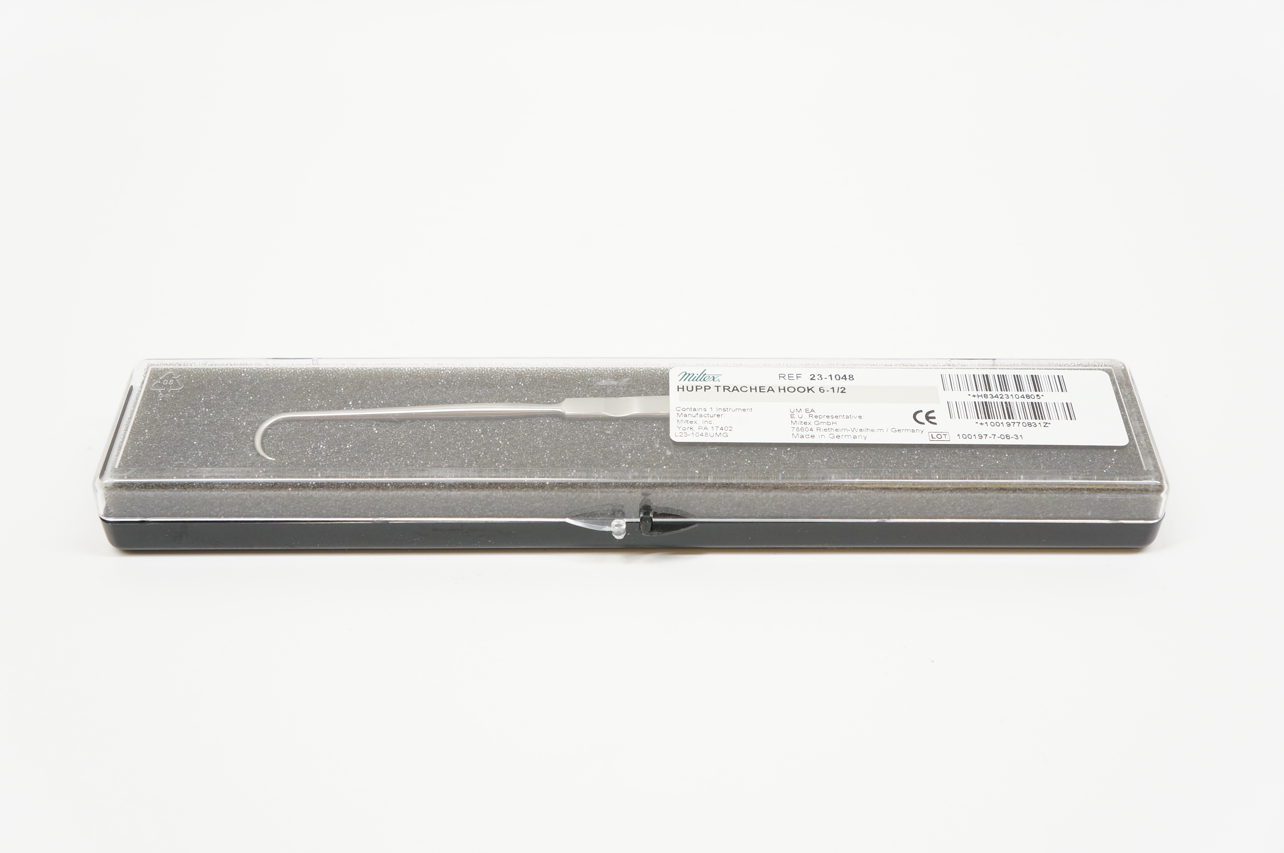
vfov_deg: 30.8
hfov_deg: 45.0
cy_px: 426
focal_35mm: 44
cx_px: 642
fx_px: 1550
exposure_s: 1/50
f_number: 5.6
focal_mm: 29
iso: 400
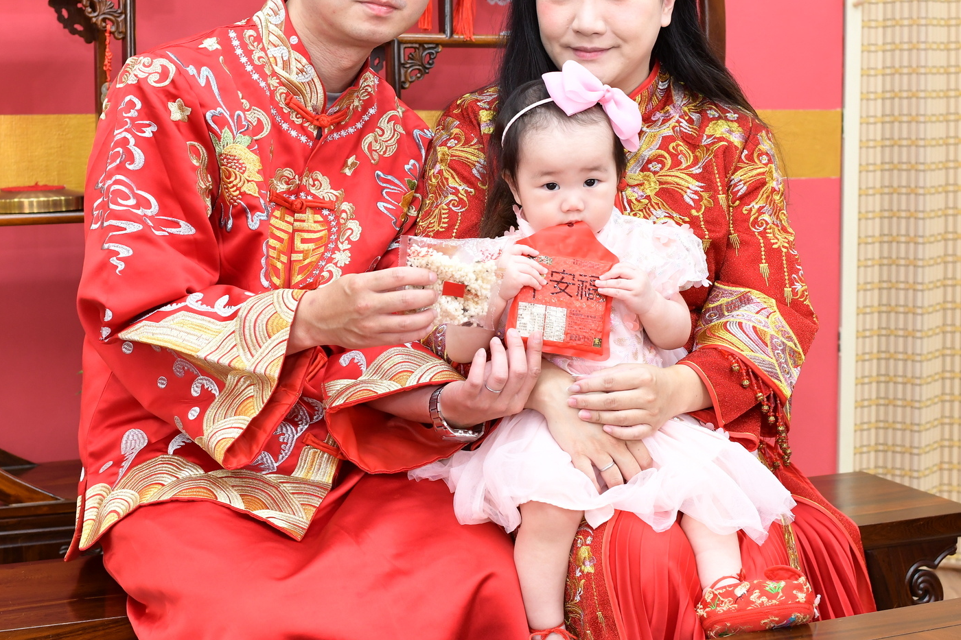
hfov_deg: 33.4
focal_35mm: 60
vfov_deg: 22.6
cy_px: 289
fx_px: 1601
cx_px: 469
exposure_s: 1/200
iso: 1000
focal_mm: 35
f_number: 4.5
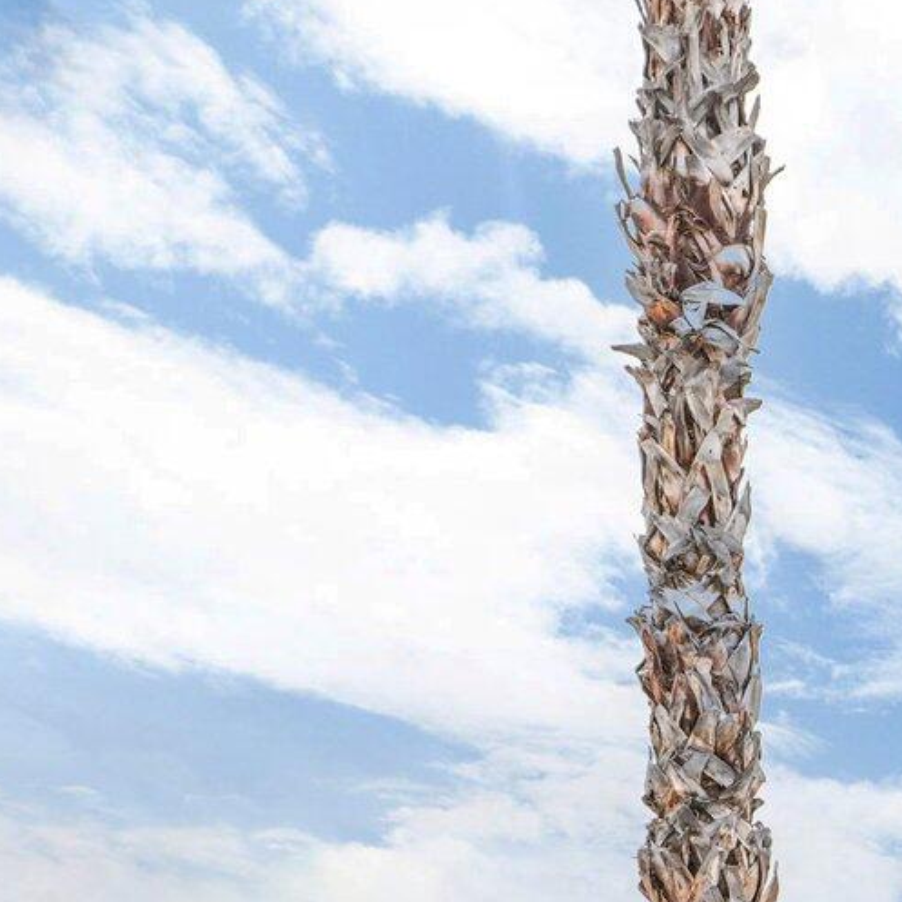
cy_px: 1160
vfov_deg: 26.2
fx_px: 1651
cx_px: 1151
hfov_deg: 26.3
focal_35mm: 56
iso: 125
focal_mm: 16
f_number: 5.6
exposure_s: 1/640
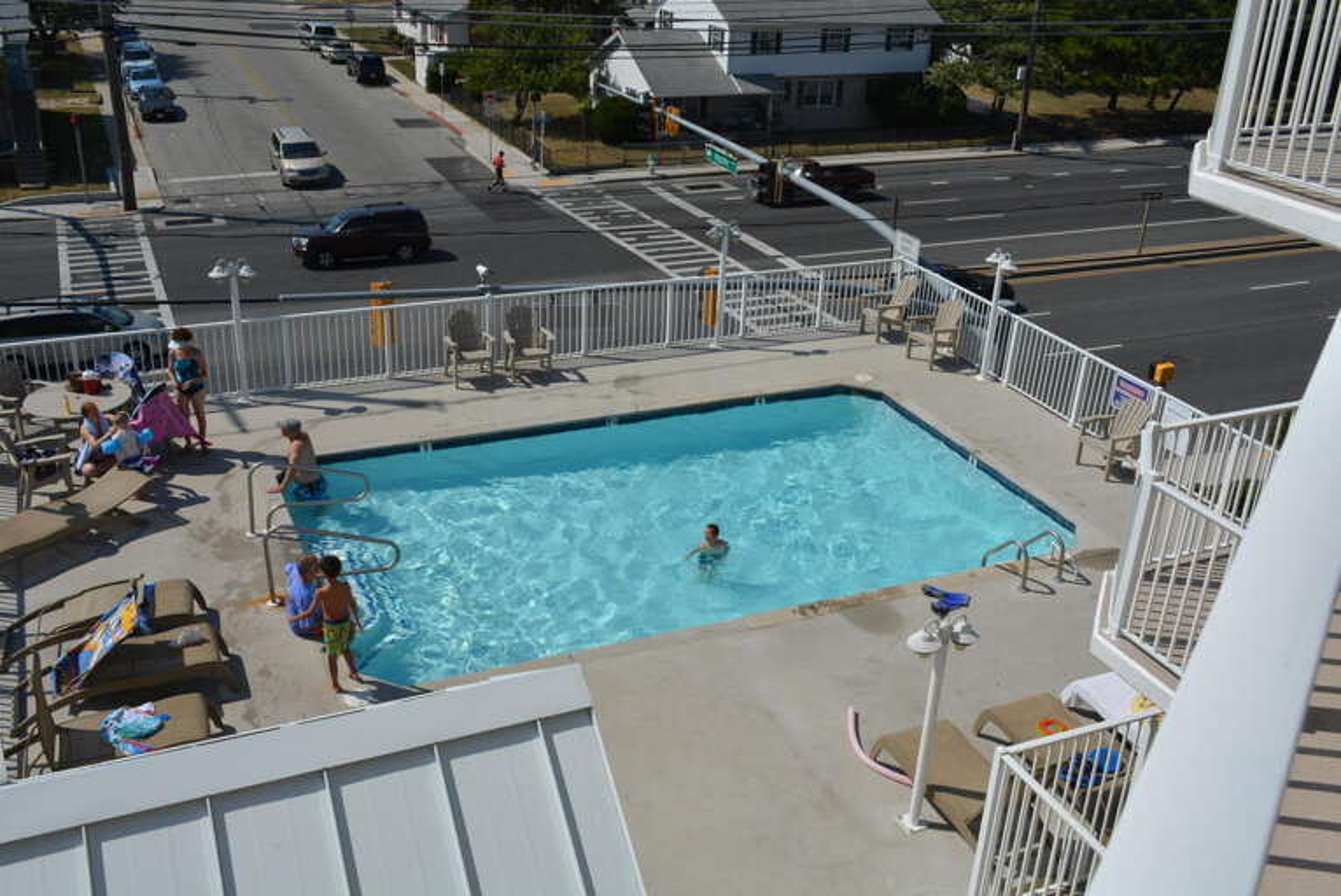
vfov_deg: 36.9
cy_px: 448
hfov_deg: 53.1
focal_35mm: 36
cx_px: 670
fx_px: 1342
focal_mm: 24
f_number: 10
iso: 100
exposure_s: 1/400
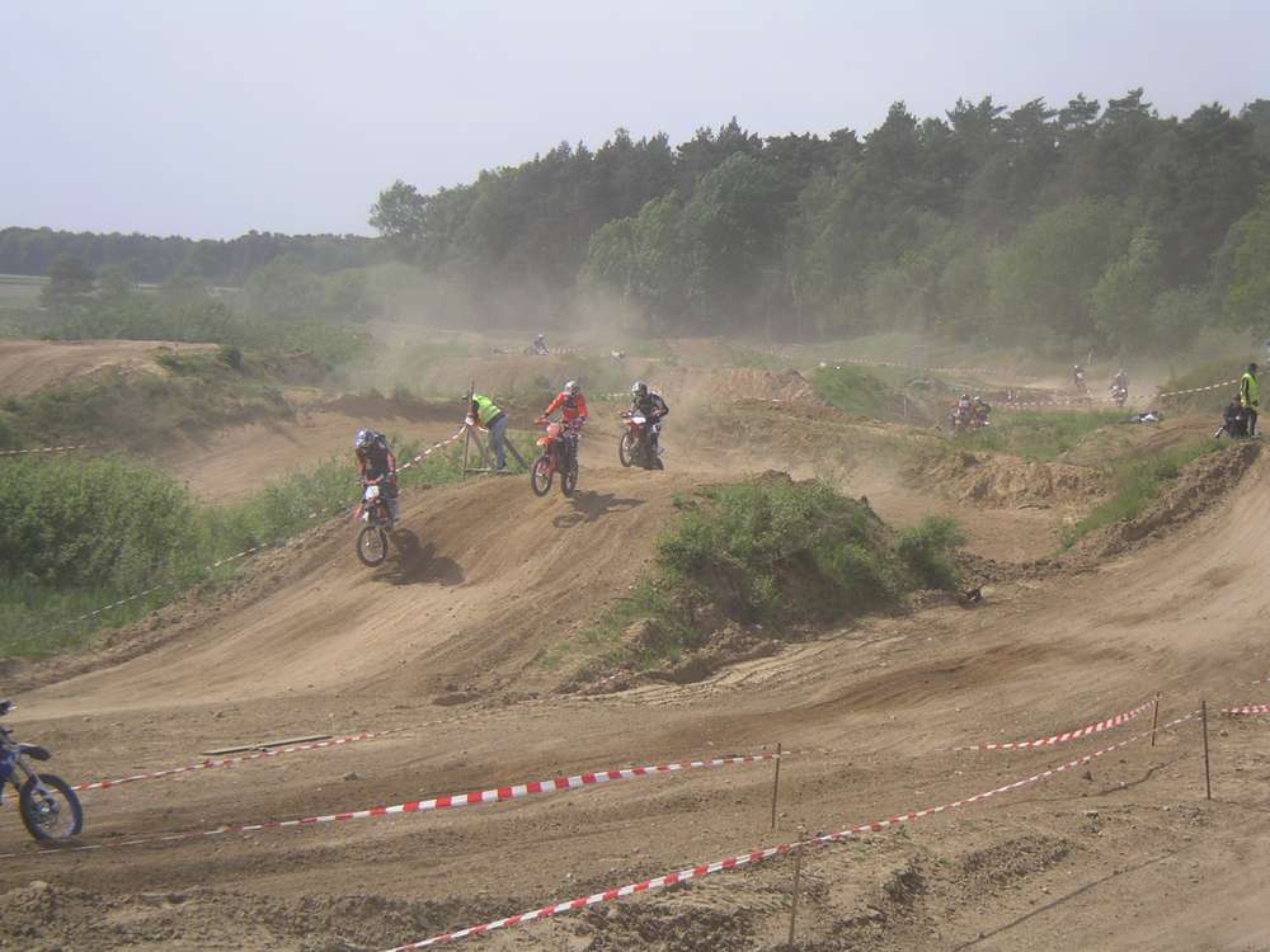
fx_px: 3816
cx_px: 635
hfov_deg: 18.9
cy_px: 476
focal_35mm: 104
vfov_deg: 14.2
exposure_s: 1/500
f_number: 3.9
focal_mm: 16
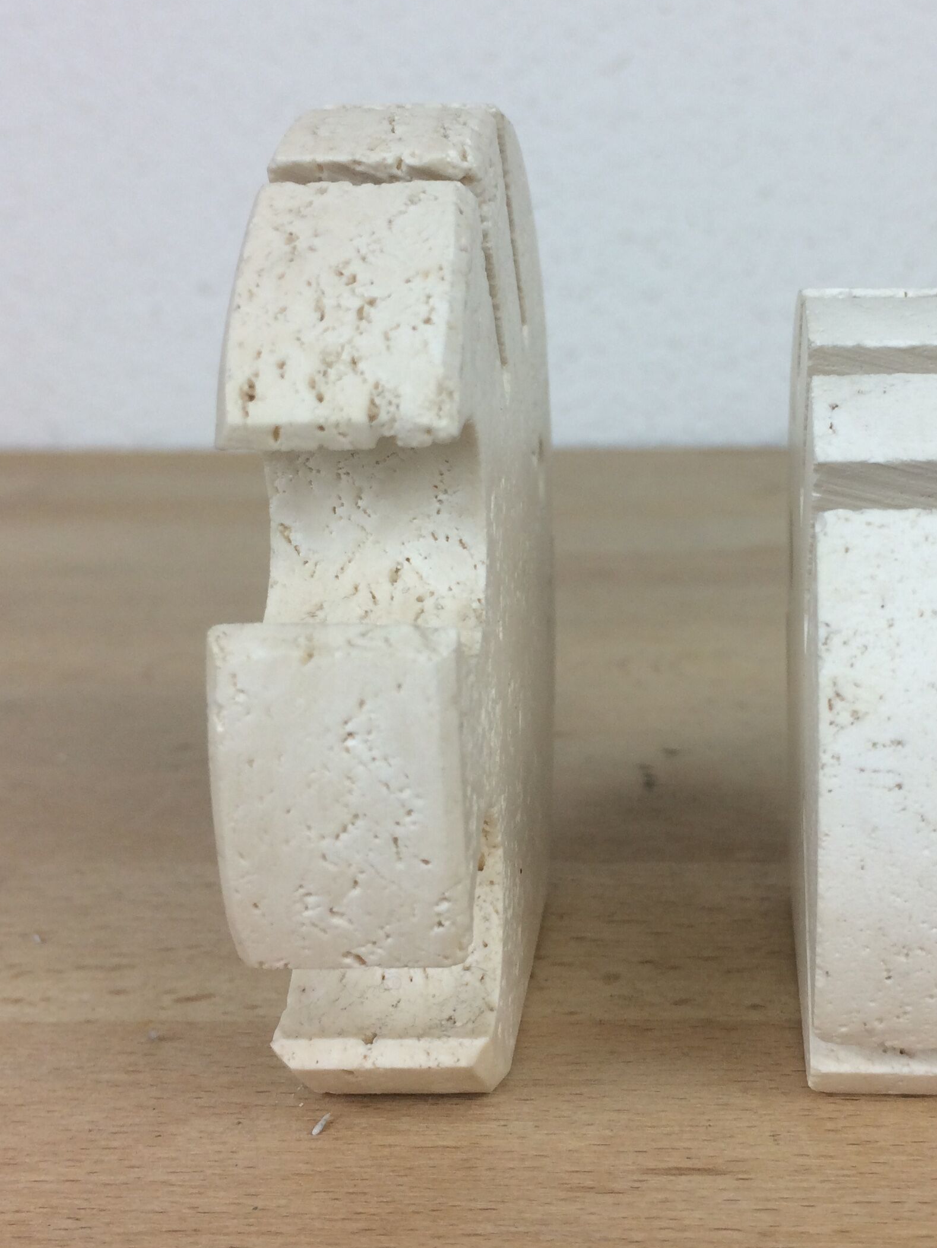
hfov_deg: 31.8
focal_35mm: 45
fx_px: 1624
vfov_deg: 42.0
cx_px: 660
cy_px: 561
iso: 40
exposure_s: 1/100
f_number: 2.2
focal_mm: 4.15
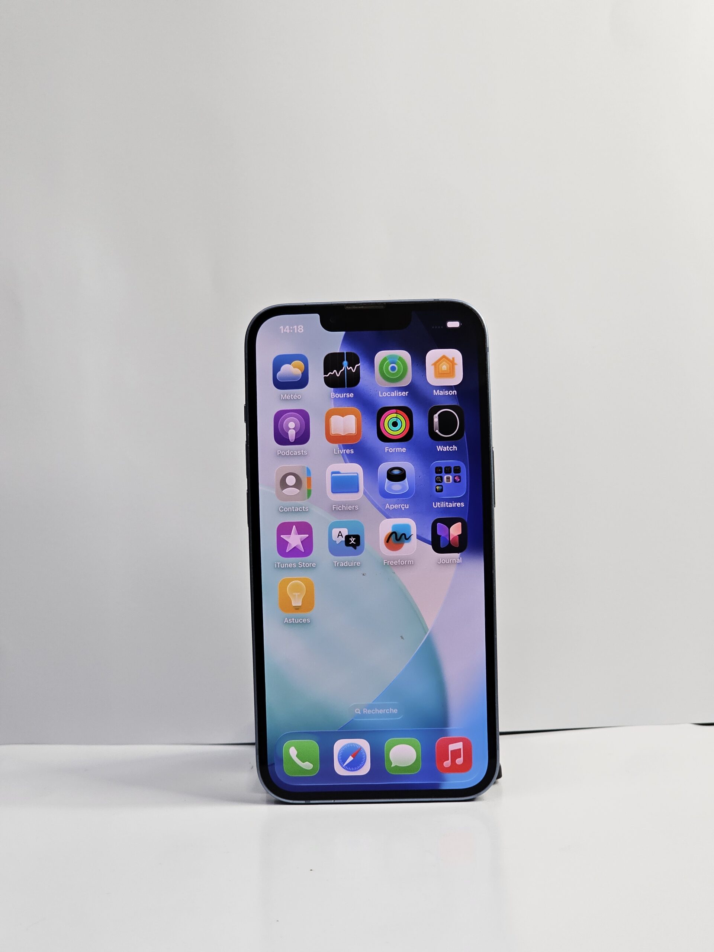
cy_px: 476
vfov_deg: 28.2
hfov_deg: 21.3
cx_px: 357
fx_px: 1898
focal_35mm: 69
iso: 80
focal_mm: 7.9
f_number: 2.4
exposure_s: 1/100
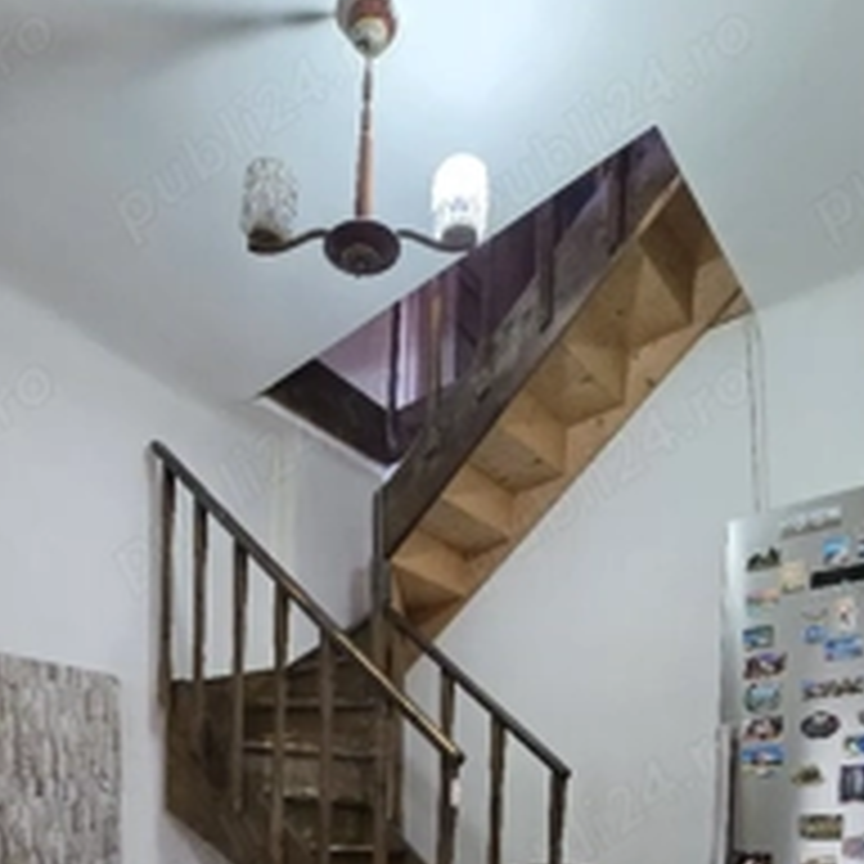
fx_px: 678
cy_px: 878
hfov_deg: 64.4
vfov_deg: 51.2
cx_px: 346
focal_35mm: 24
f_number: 2.2
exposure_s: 1/50.3
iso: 1000
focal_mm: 2.2
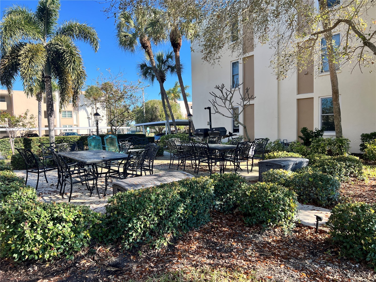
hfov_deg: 67.3
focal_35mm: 26
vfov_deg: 53.1
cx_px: 188
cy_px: 141
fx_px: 282
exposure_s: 1/1147
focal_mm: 5.7
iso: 50
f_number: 1.5
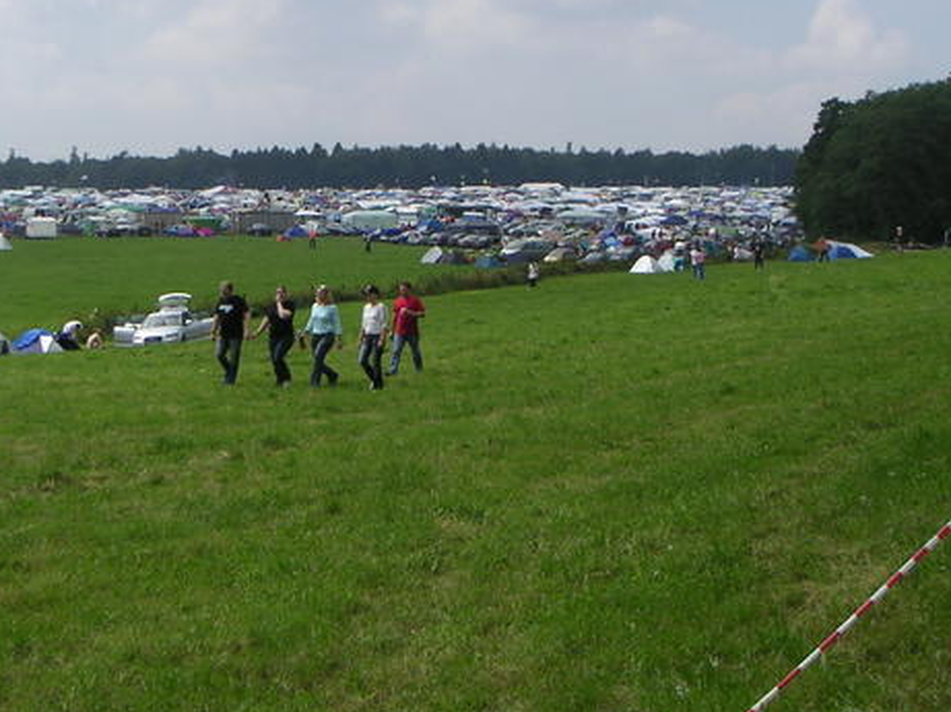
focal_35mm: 66
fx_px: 1812
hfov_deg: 29.2
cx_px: 309
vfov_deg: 22.1
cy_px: 200
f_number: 6.7
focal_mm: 6
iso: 50
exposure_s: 1/180
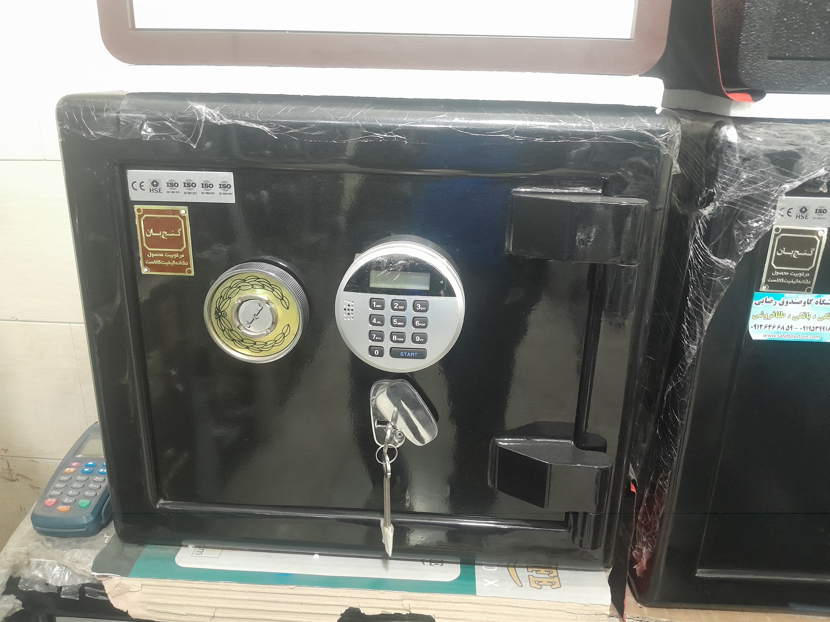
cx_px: 415
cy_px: 311
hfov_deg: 67.3
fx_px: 623
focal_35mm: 26
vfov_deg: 53.1
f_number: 1.8
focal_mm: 3.98
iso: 500
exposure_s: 1/33
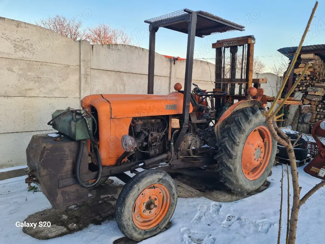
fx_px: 244
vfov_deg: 53.1
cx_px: 162
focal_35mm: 26
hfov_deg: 67.3
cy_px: 122
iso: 50
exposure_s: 1/145
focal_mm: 5.4
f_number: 1.8
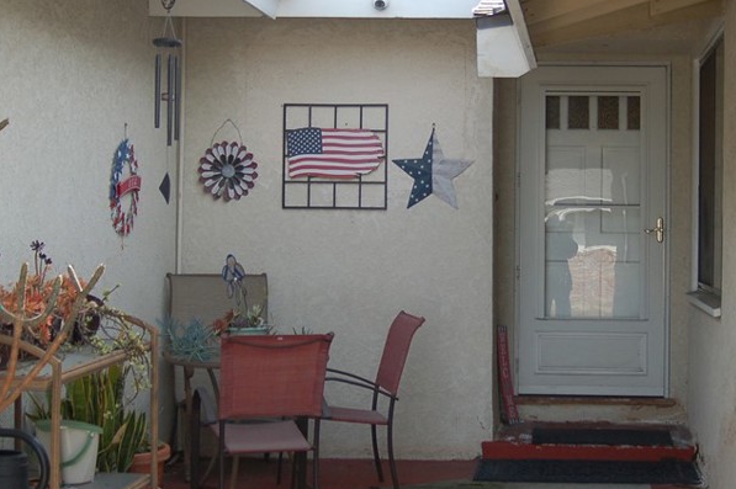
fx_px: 1471
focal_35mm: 72
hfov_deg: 28.0
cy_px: 192
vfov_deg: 18.9
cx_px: 470
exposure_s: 1/1000
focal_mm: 28
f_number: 3.5
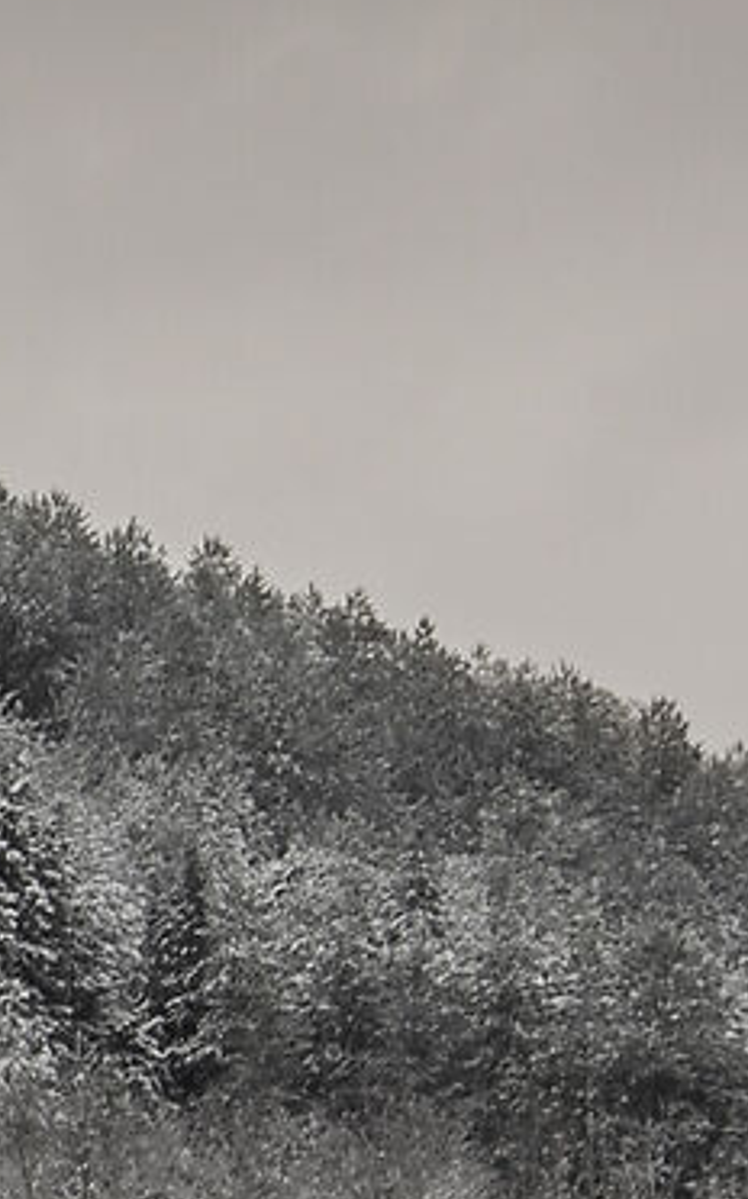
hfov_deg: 3.2
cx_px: -2450
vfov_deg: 5.3
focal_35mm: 394
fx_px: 12871
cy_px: 989
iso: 100
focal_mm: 40
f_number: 5.6
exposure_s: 1/400
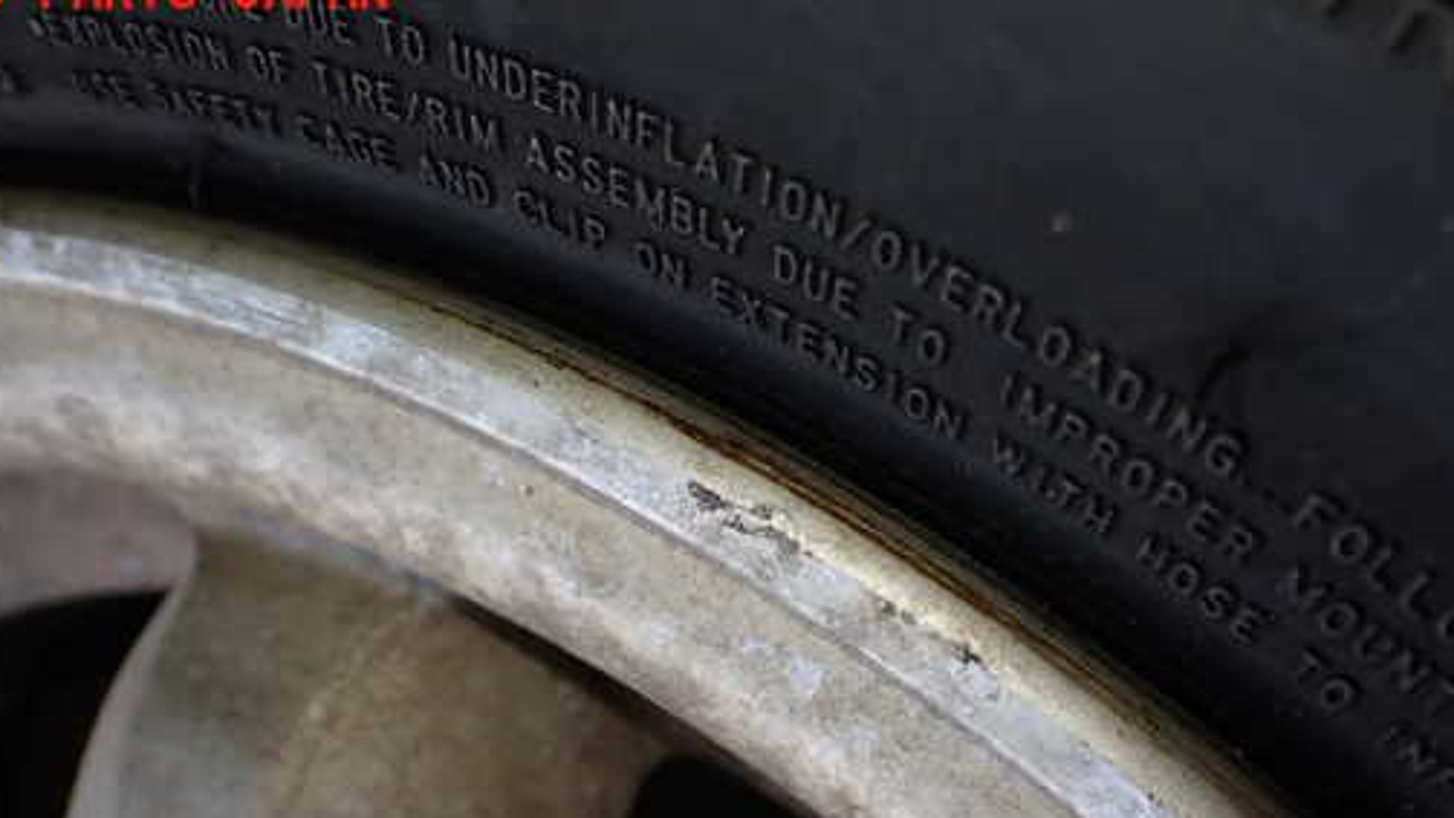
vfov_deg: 30.0
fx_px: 1504
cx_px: 731
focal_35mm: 39
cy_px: 604
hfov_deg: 51.6
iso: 100
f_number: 2.3
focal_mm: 5.4
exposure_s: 1/125
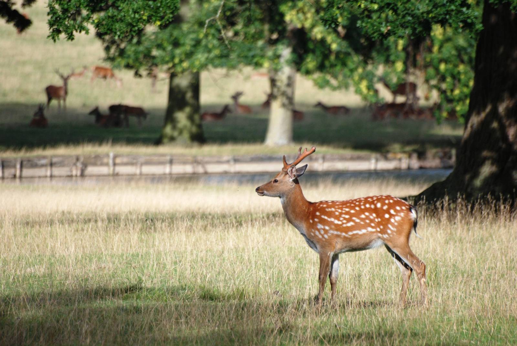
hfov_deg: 4.6
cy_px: 173
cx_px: 258
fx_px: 6470
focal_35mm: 450
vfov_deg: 3.1
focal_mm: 300
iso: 400
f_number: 5.6
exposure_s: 1/1000
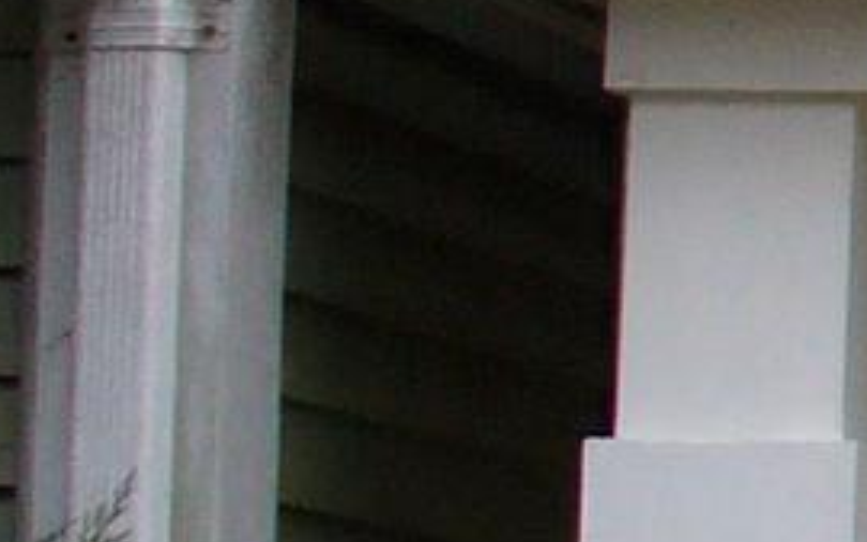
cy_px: -74
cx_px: 3272
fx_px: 7021
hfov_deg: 6.1
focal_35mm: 297
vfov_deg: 4.4
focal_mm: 6.1
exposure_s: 1/40
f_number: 2.8
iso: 100
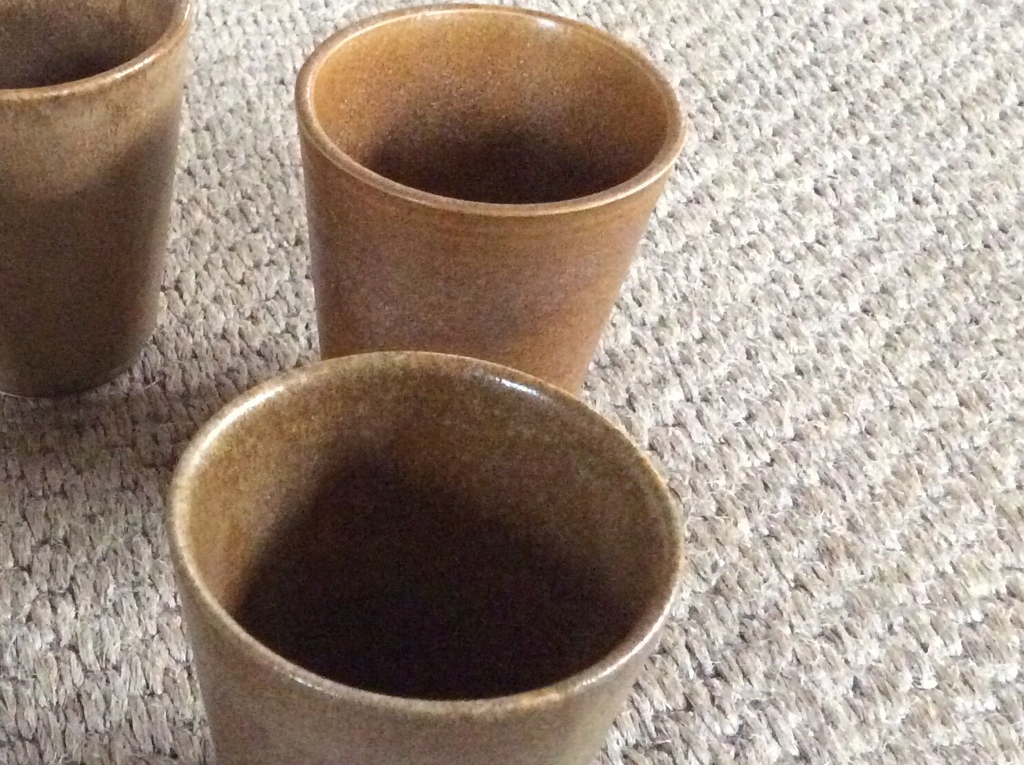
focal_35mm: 56
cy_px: 423
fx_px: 1654
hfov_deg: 33.5
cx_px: 226
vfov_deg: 26.0
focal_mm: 3.3
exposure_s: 1/17
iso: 640
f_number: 2.4
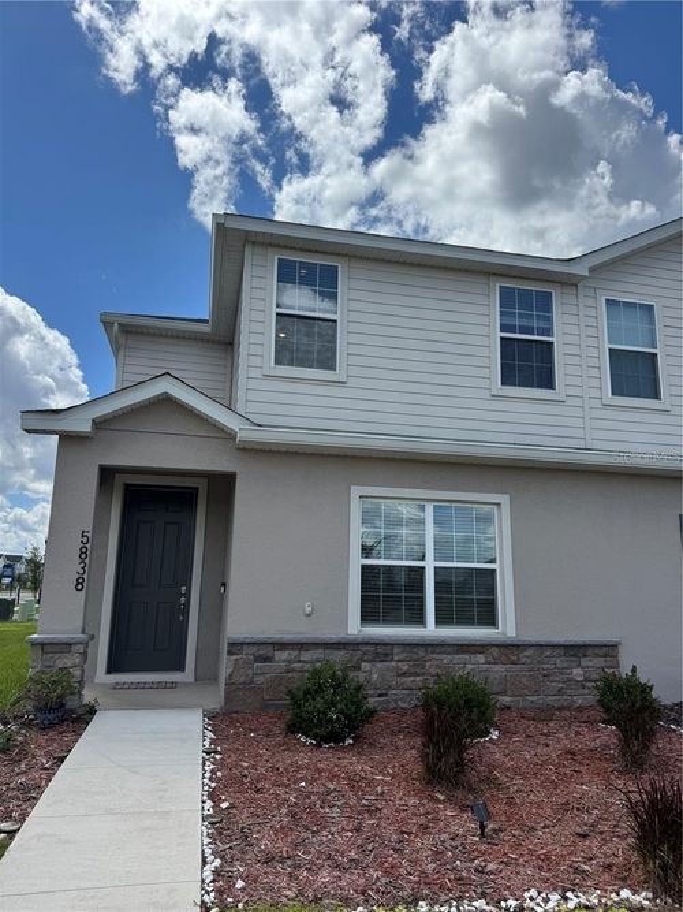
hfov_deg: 56.8
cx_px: 342
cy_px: 456
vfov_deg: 71.6
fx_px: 632
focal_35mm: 24
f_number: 1.78
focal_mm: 6.76
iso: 80
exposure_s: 1/6410
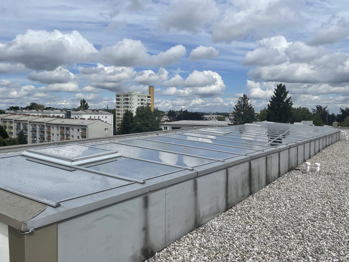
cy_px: 131
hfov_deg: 67.3
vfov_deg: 53.1
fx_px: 262
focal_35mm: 26
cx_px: 174
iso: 32
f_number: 1.6
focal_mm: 4.2
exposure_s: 1/6494
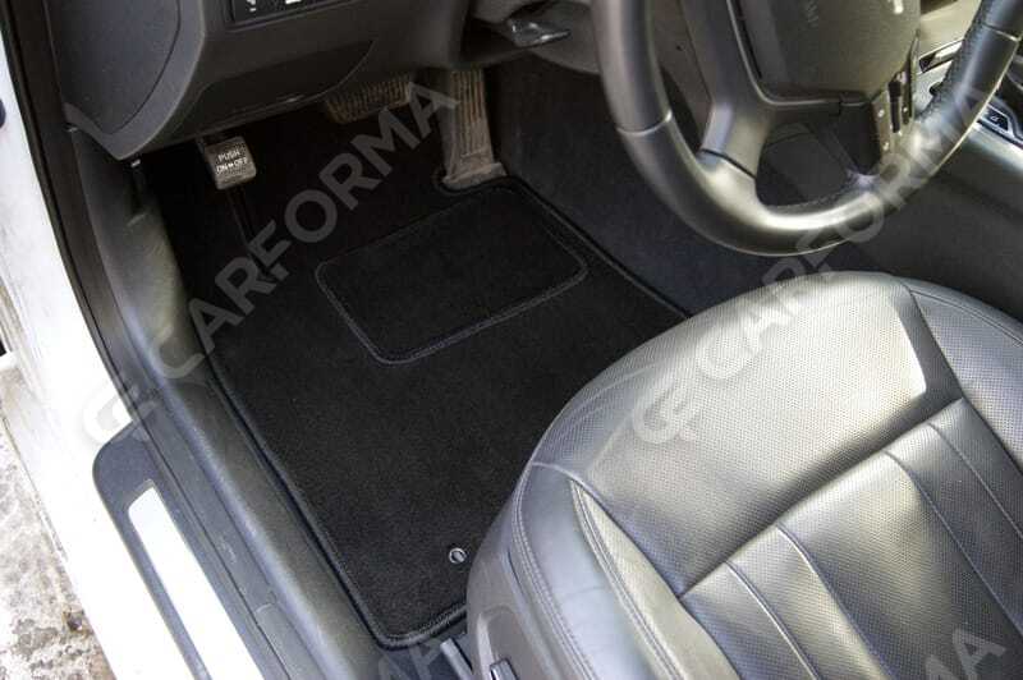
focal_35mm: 36
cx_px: 512
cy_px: 340
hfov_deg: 53.2
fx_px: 1022
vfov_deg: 36.8
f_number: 4
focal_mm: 24
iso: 400
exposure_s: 1/30
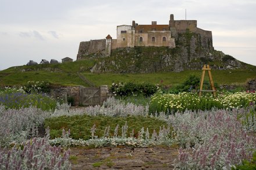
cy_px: 84
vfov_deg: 25.0
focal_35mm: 54
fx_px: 384
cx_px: 126
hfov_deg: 36.9
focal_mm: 35
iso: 200
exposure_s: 1/350
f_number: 6.4
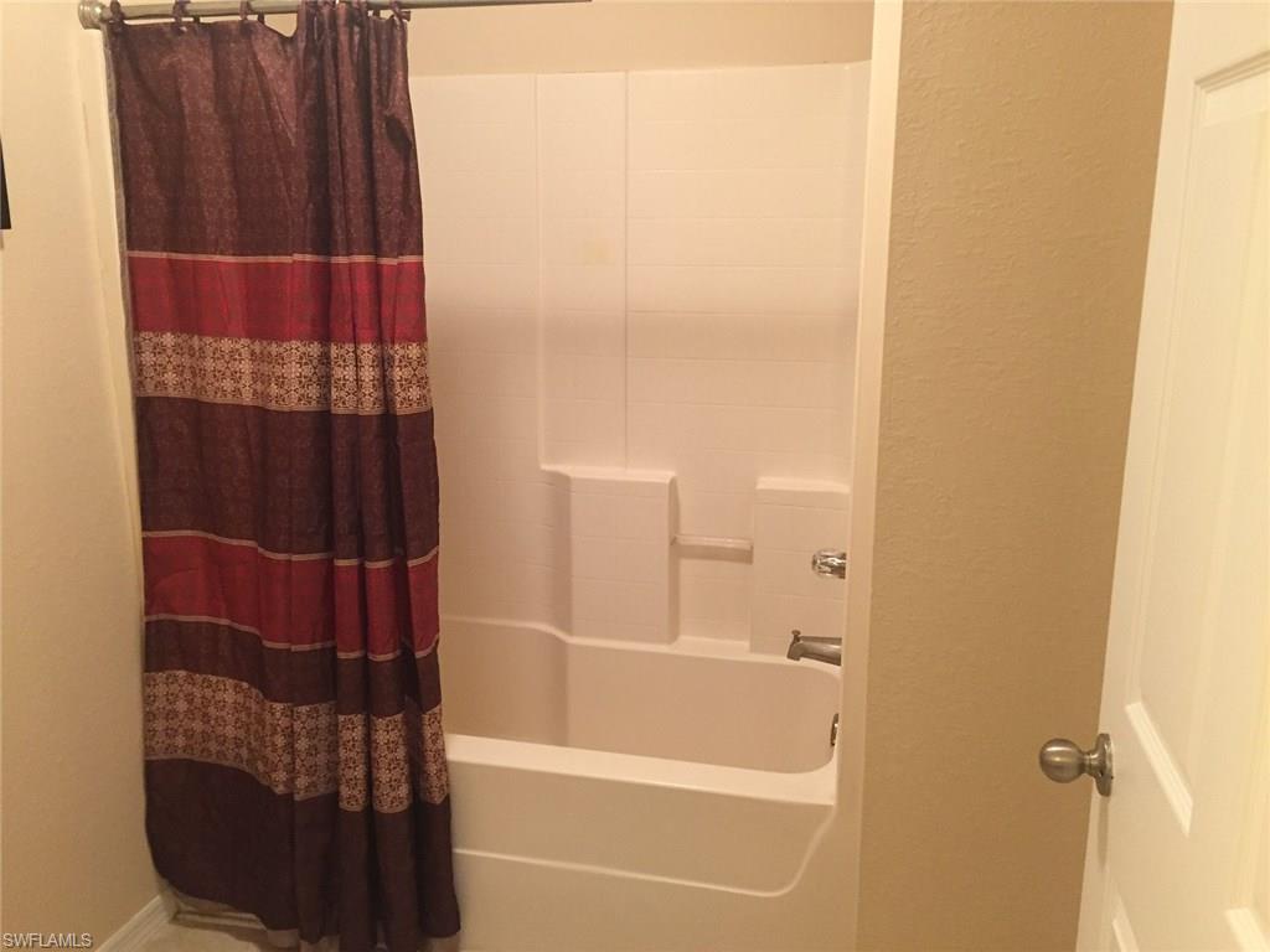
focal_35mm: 29
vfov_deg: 48.2
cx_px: 635
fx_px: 1064
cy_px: 476
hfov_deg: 61.7
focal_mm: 4.15
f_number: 2.2
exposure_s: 1/30
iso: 200
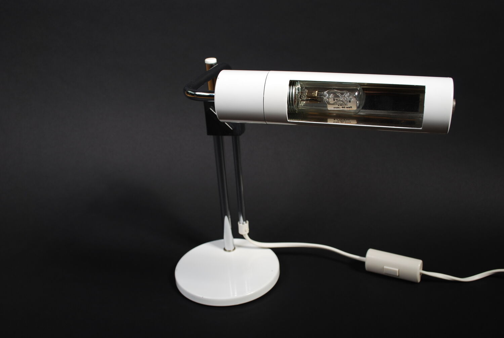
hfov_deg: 49.5
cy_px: 169
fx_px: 547
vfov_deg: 34.3
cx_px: 252
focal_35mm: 39
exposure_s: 1/160
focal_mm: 26
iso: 100
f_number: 9
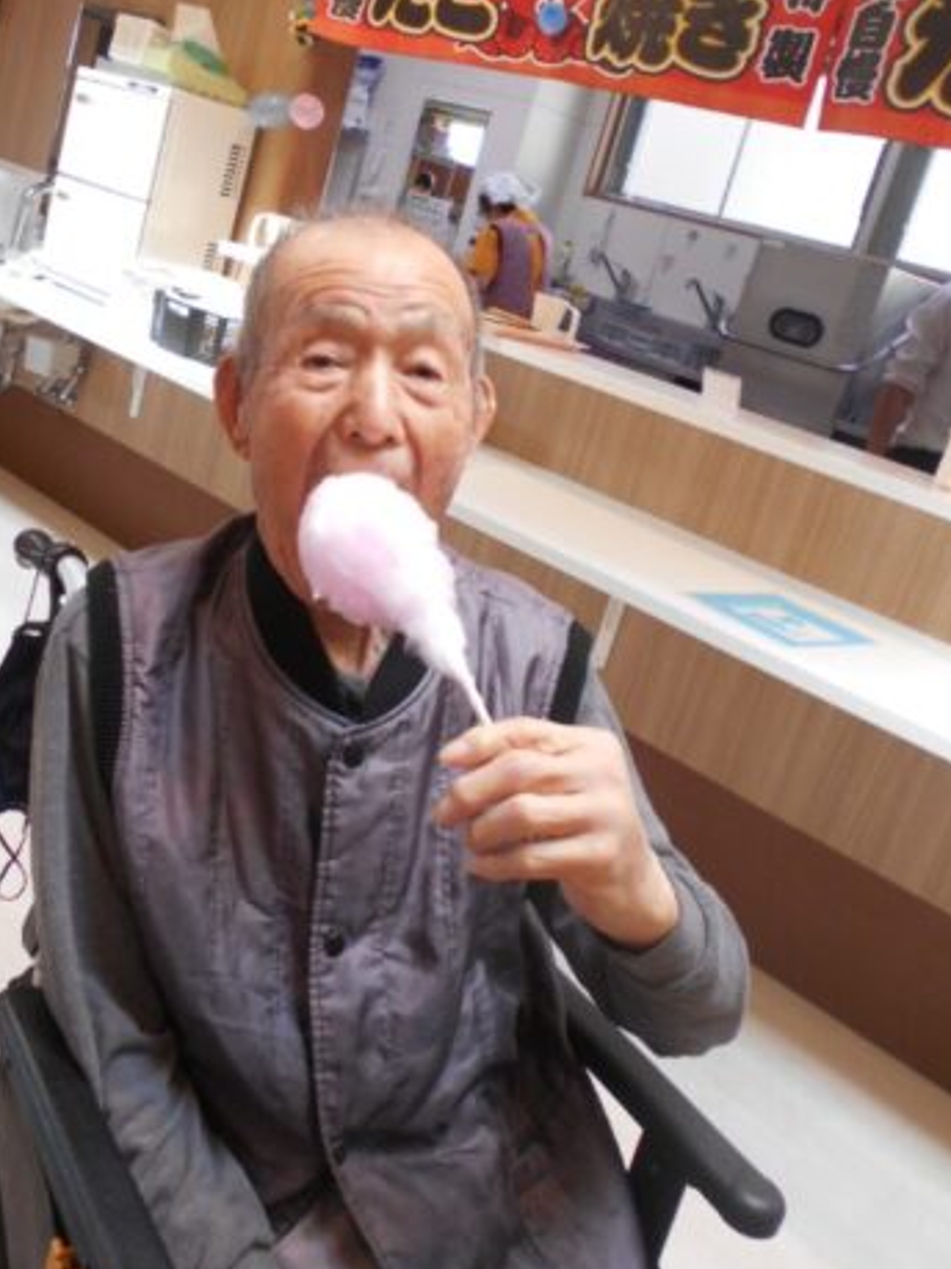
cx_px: 346
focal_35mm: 34
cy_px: 583
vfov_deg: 53.9
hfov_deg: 41.4
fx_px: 1246
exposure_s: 1/30
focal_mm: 4.6
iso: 80
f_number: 3.2
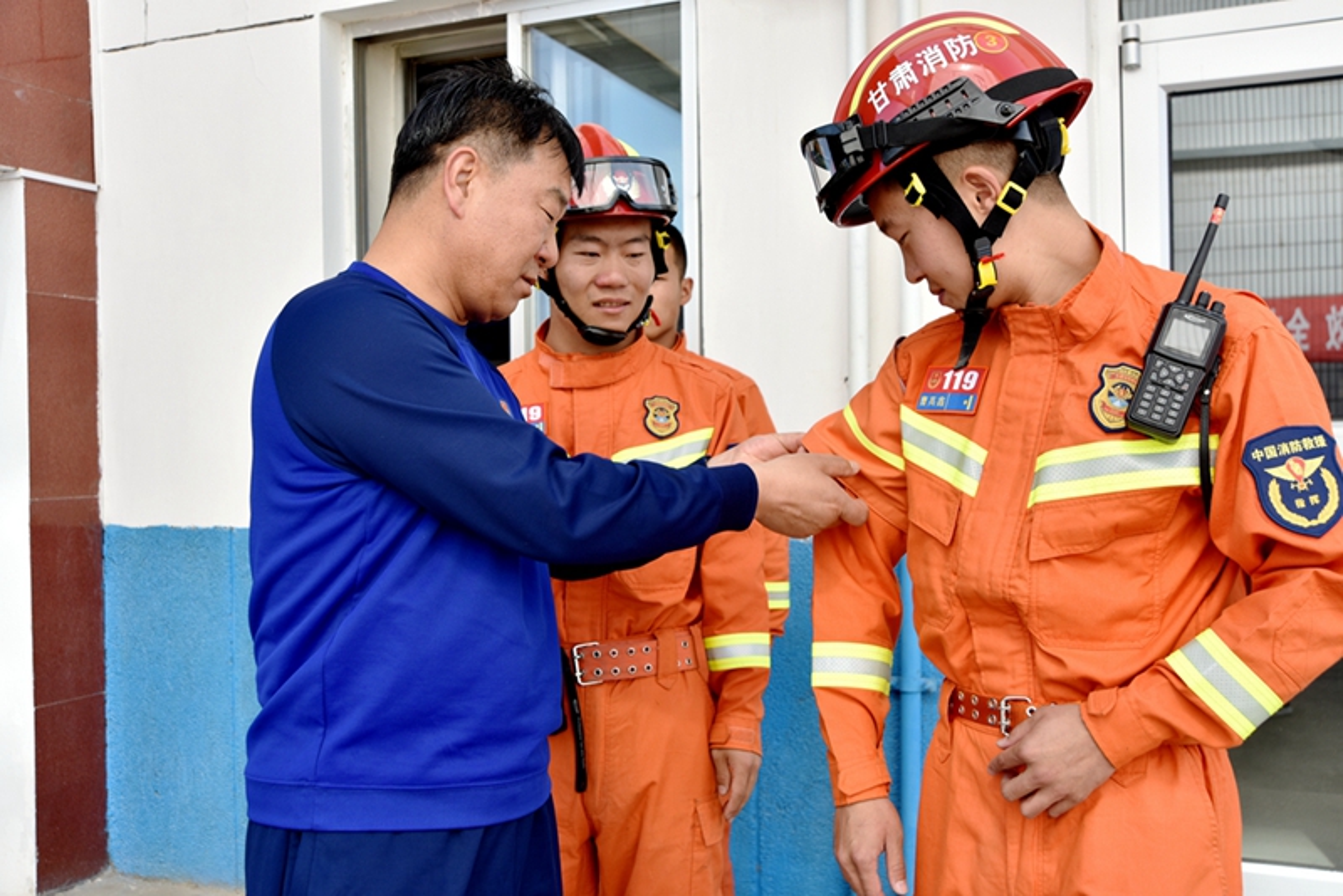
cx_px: 672
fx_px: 1306
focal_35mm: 35
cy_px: 448
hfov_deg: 54.4
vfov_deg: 37.9
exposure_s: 1/160
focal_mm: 35
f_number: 6.3
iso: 200
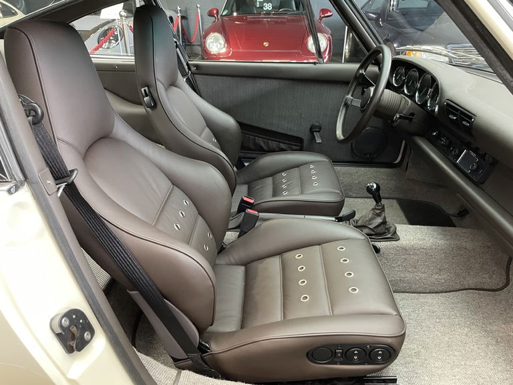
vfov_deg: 53.1
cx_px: 256
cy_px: 192
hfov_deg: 67.3
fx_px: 385
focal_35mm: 26
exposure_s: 1/50
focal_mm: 4.2
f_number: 1.6
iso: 320
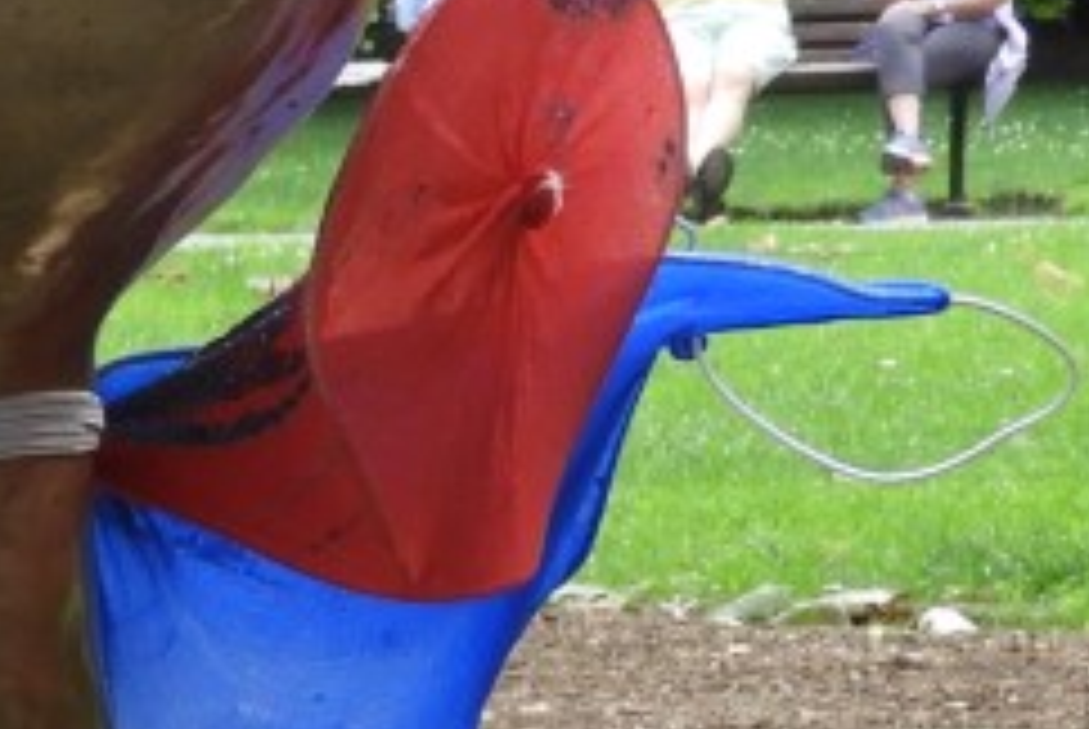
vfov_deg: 4.8
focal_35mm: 278
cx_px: -950
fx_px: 8420
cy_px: 1683
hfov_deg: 7.2
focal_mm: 8.1
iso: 100
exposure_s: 1/125
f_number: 4
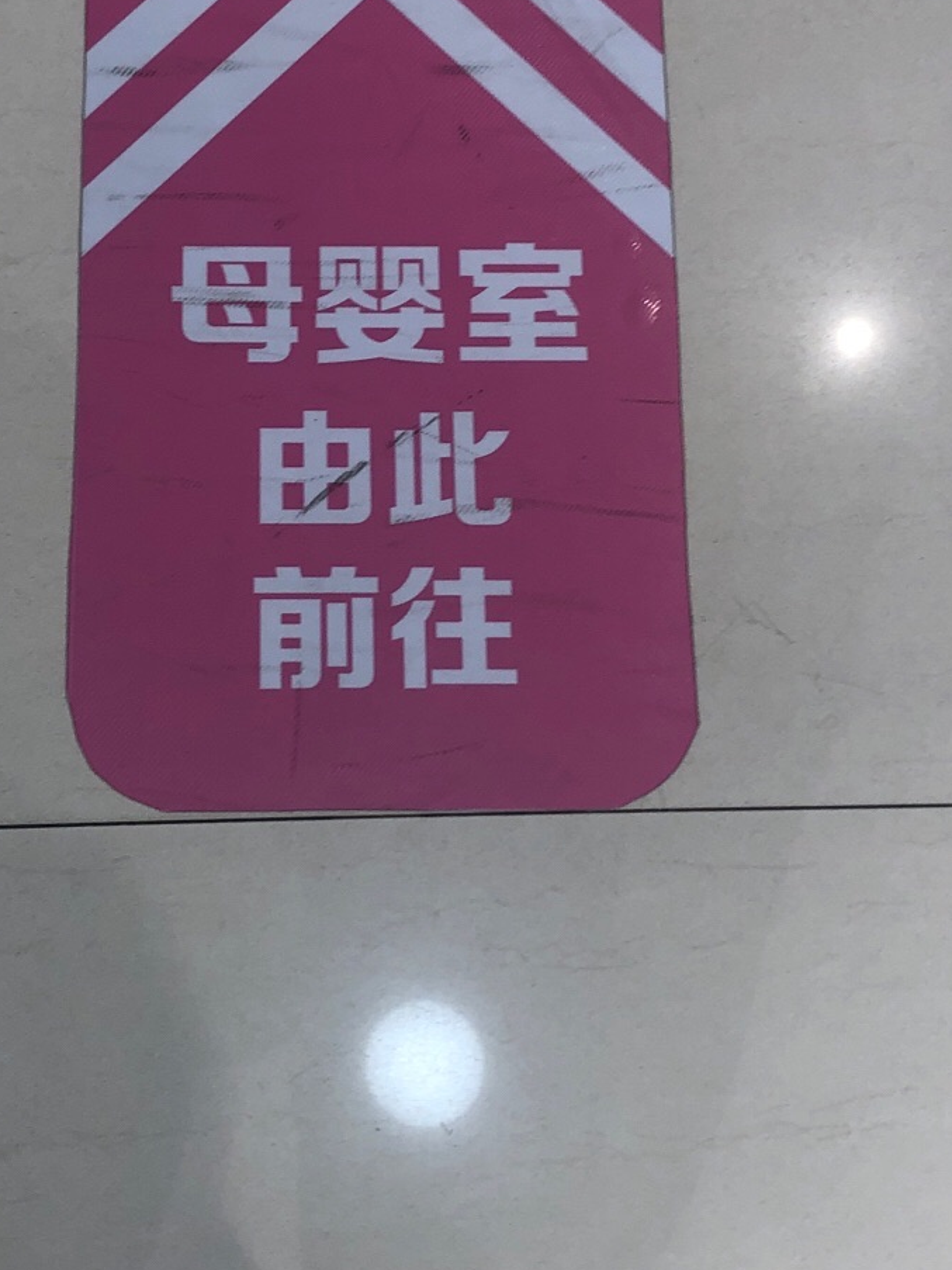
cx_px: 337
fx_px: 2274
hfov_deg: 23.6
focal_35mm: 62
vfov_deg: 31.0
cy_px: 446
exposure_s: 1/100
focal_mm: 3.99
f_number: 1.8
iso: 25
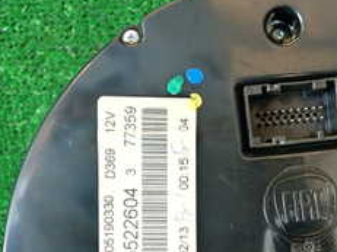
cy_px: 248
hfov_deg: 24.6
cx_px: 271
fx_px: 759
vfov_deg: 18.4
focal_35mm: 78
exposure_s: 1/50
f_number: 2.3
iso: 200
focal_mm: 5.4
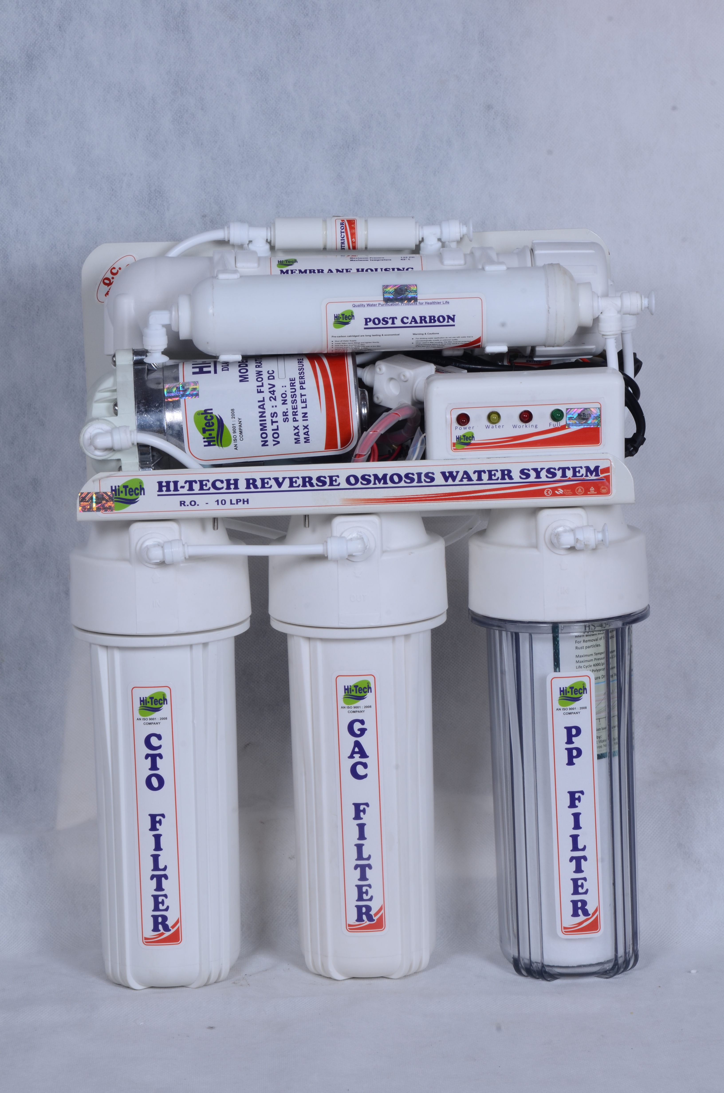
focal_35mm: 120
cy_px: 546
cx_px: 362
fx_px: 3636
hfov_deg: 11.4
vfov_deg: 17.1
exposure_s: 1/125
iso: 100
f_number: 20
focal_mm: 80
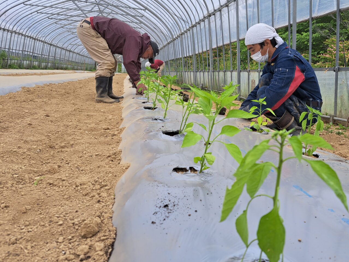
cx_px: 205
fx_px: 302
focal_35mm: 30
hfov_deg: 59.6
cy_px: 122
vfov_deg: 46.8
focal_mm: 5.23
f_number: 1.8
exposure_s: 1/278
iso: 50
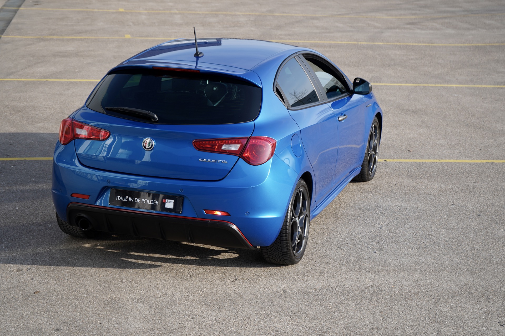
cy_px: 168
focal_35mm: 70
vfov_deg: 19.5
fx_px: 982
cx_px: 252
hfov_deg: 28.8
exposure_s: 1/200
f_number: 6.3
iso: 100
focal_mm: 70
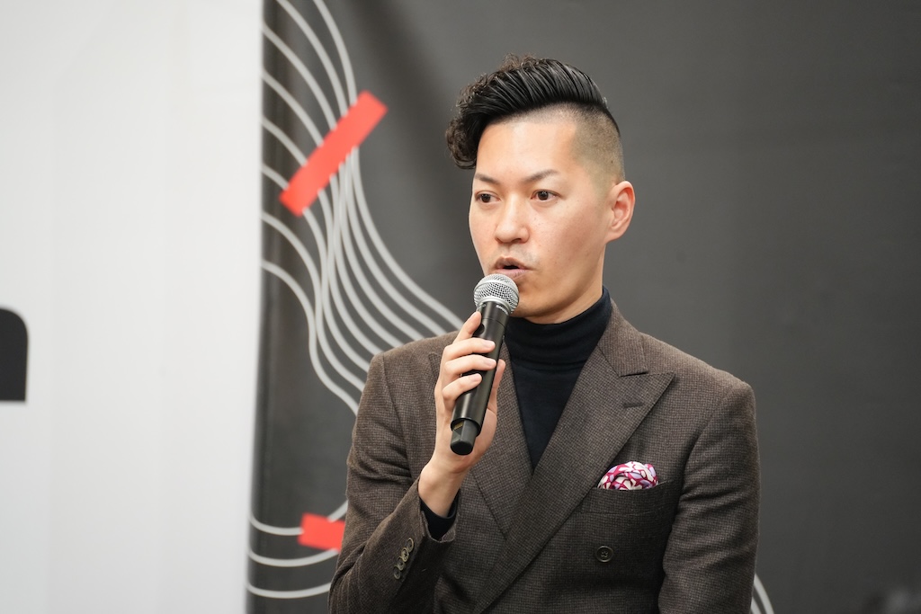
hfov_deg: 6.9
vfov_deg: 4.6
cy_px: 307
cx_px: 460
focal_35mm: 300
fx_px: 7676
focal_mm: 300
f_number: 6.3
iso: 4000
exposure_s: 1/60
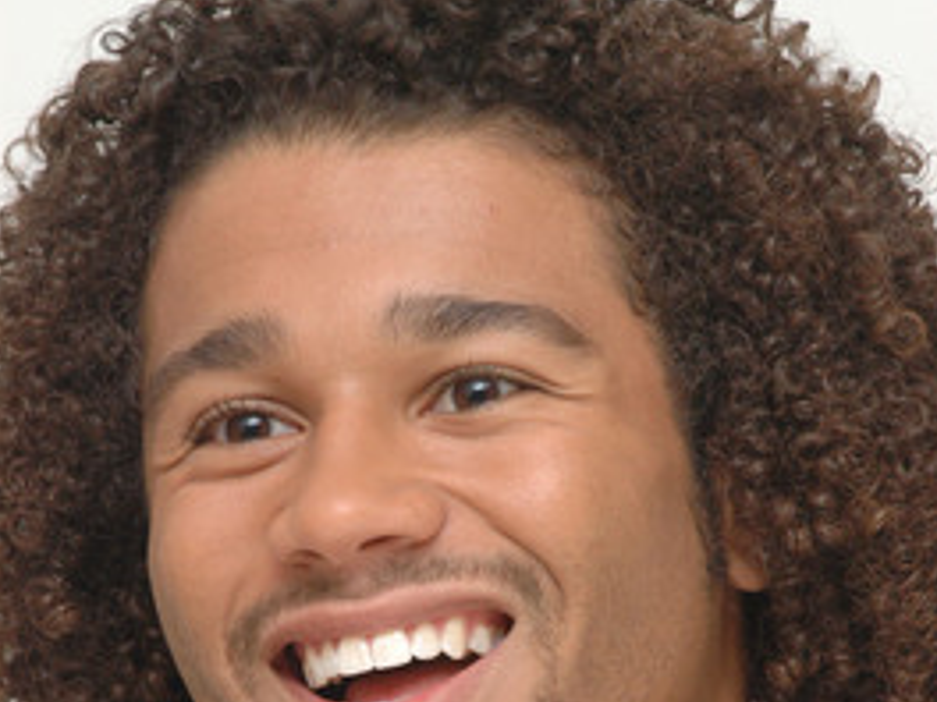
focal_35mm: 317
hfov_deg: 6.3
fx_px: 8573
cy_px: 677
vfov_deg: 4.7
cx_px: 468
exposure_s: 1/400
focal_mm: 145
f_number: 8
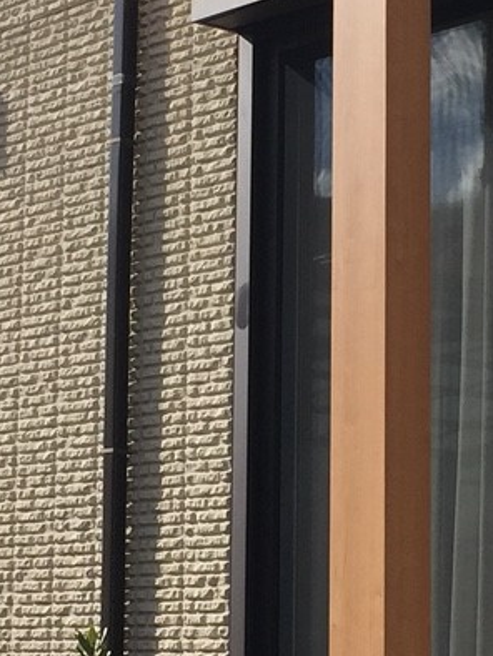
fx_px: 2276
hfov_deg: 12.3
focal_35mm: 120
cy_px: 286
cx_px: 360
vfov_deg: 16.4
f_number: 2.2
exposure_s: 1/1721
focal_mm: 4.15
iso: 32
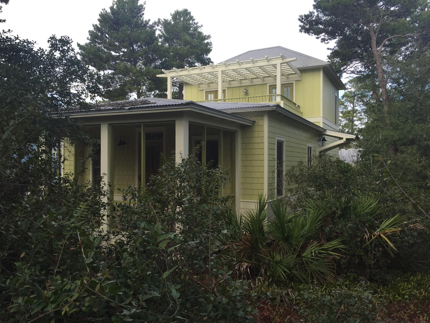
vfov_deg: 48.2
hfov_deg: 61.7
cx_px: 215
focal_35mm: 29
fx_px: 360
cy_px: 162
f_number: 2.2
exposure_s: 1/549
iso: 32
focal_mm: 4.15
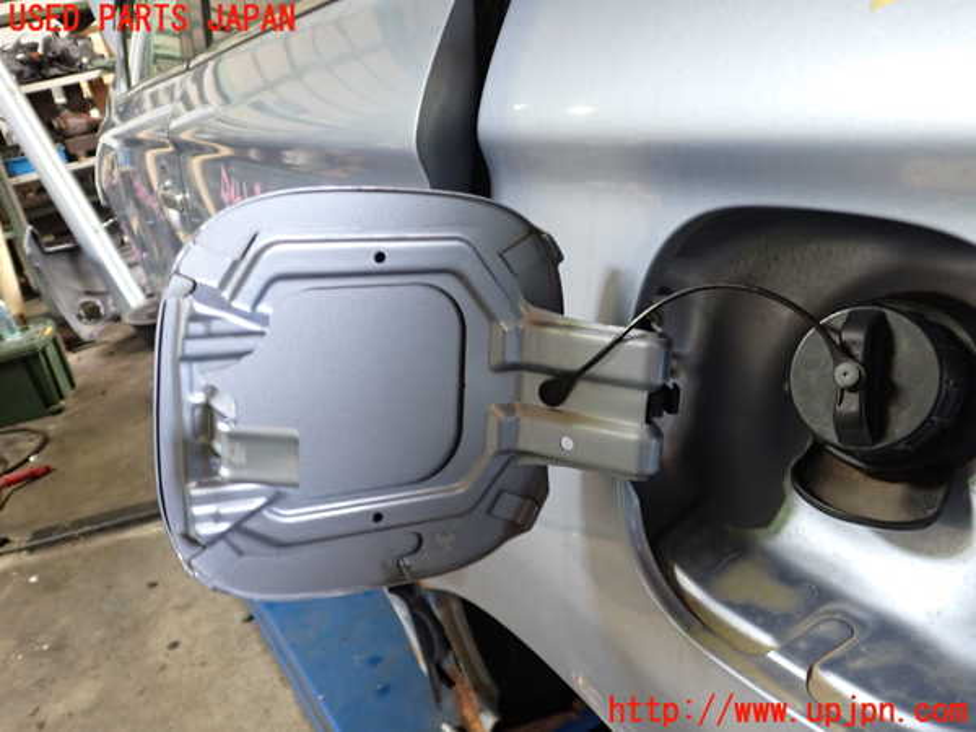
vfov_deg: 46.8
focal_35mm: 30
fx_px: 846
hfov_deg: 60.0
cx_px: 488
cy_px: 366
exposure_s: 1/30
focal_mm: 5.4
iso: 200
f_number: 2.3
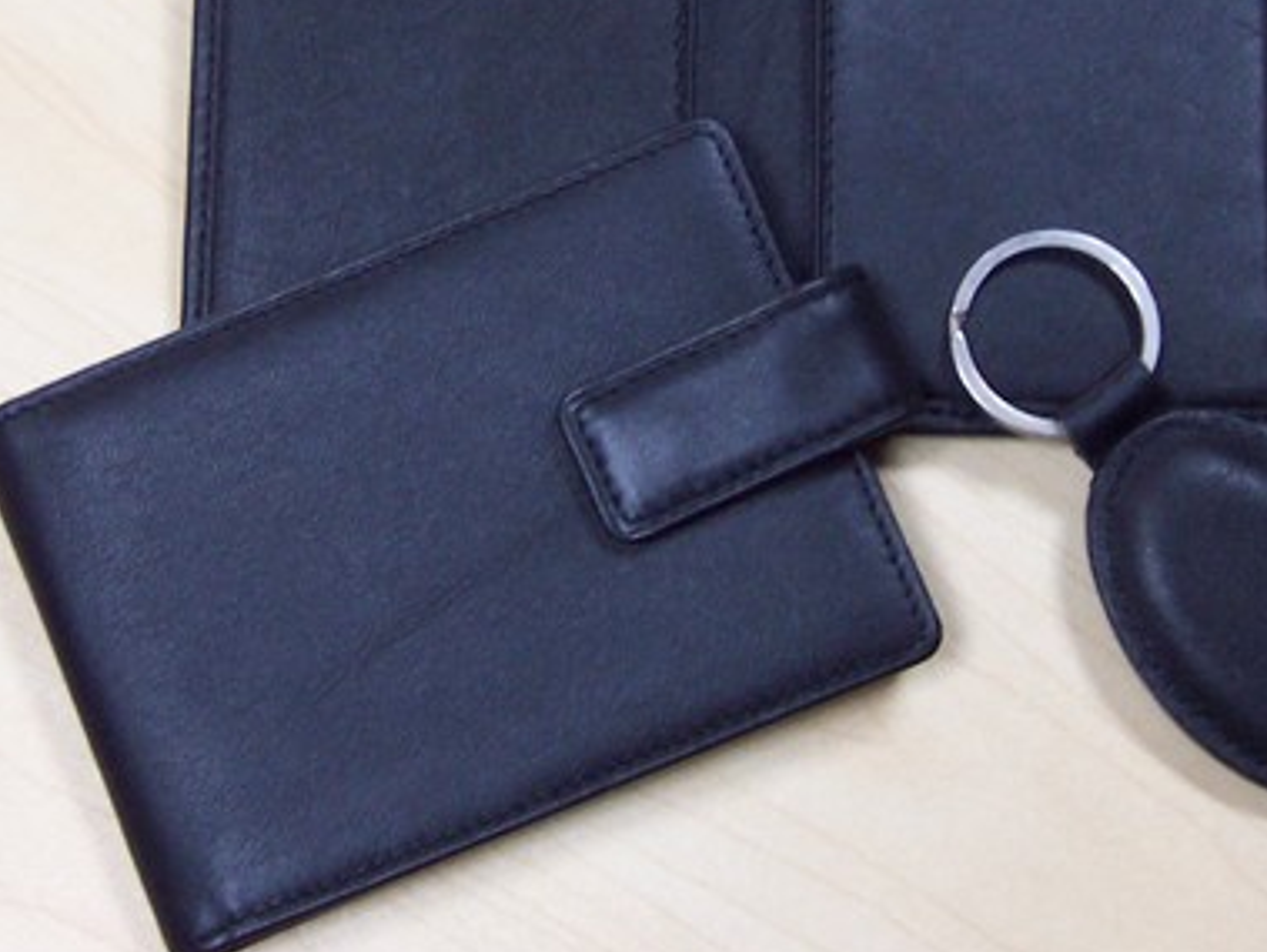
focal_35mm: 140
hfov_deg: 14.1
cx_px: 745
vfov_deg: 10.6
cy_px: 224
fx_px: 5129
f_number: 4
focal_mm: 12.8
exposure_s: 1/8
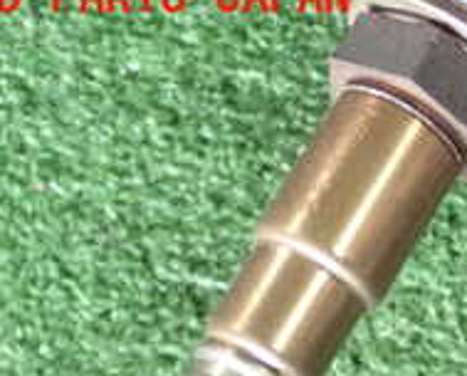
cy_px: 522
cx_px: 642
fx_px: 1884
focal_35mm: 136
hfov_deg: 13.5
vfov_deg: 11.0
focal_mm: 7.84
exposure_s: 1/125
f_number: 2.9
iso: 1250
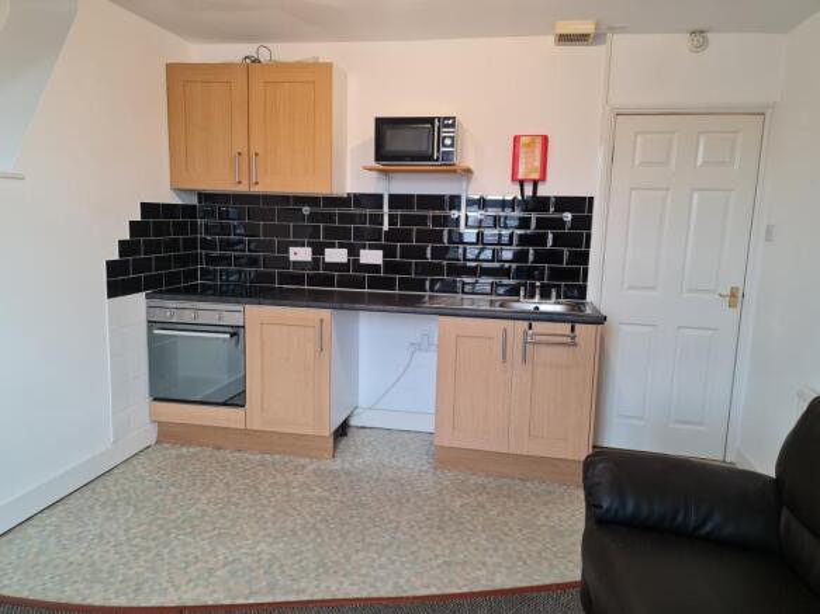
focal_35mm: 25
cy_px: 307
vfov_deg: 54.9
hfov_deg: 69.4
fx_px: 592
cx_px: 410
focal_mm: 7
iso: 200
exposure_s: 1/50
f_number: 1.8
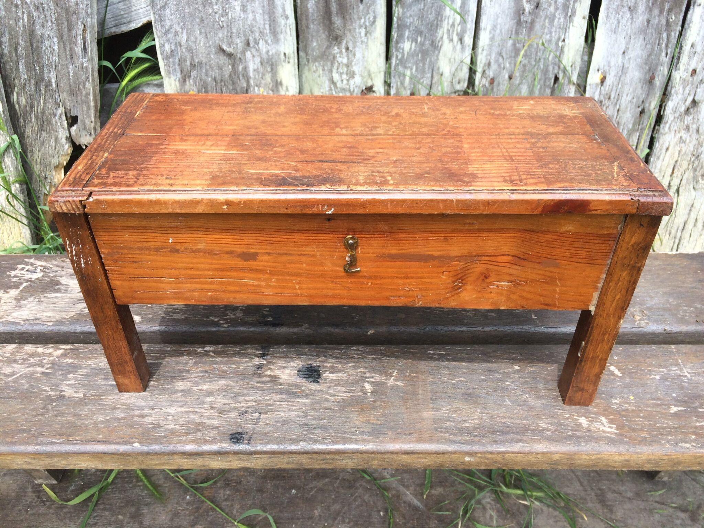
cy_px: 264
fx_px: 590
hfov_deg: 61.7
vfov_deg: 48.2
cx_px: 352
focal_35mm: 29
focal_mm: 4.15
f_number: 2.2
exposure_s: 1/540
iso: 32
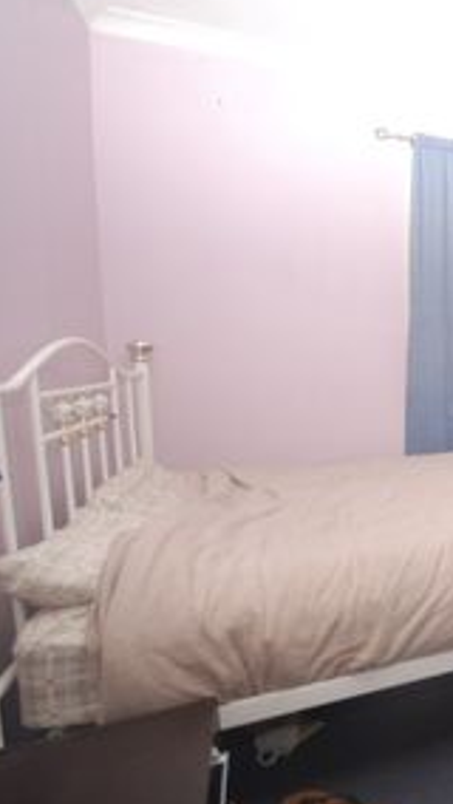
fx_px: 555
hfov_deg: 32.8
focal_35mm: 26
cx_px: 592
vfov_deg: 71.9
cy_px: 398
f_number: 4
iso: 200
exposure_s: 1/60
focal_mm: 10
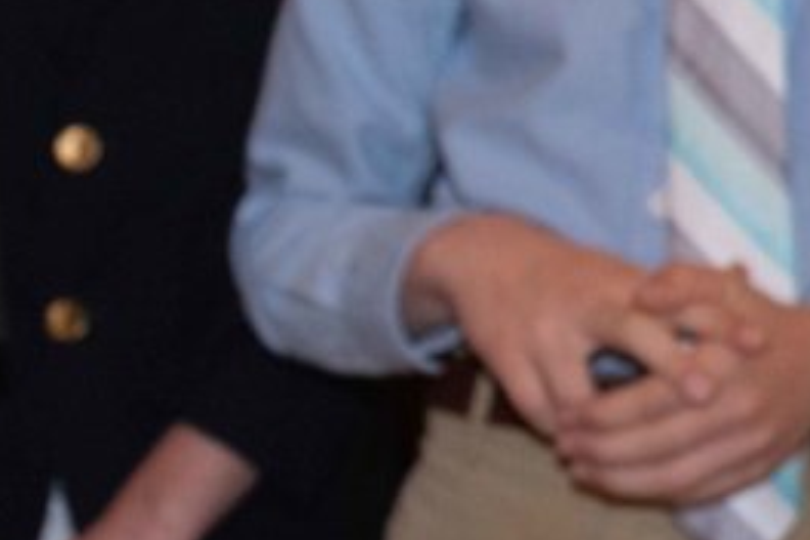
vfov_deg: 2.9
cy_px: 491
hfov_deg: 4.4
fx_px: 10484
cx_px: -703
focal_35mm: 466
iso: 2500
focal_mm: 120
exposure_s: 1/125
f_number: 5.6
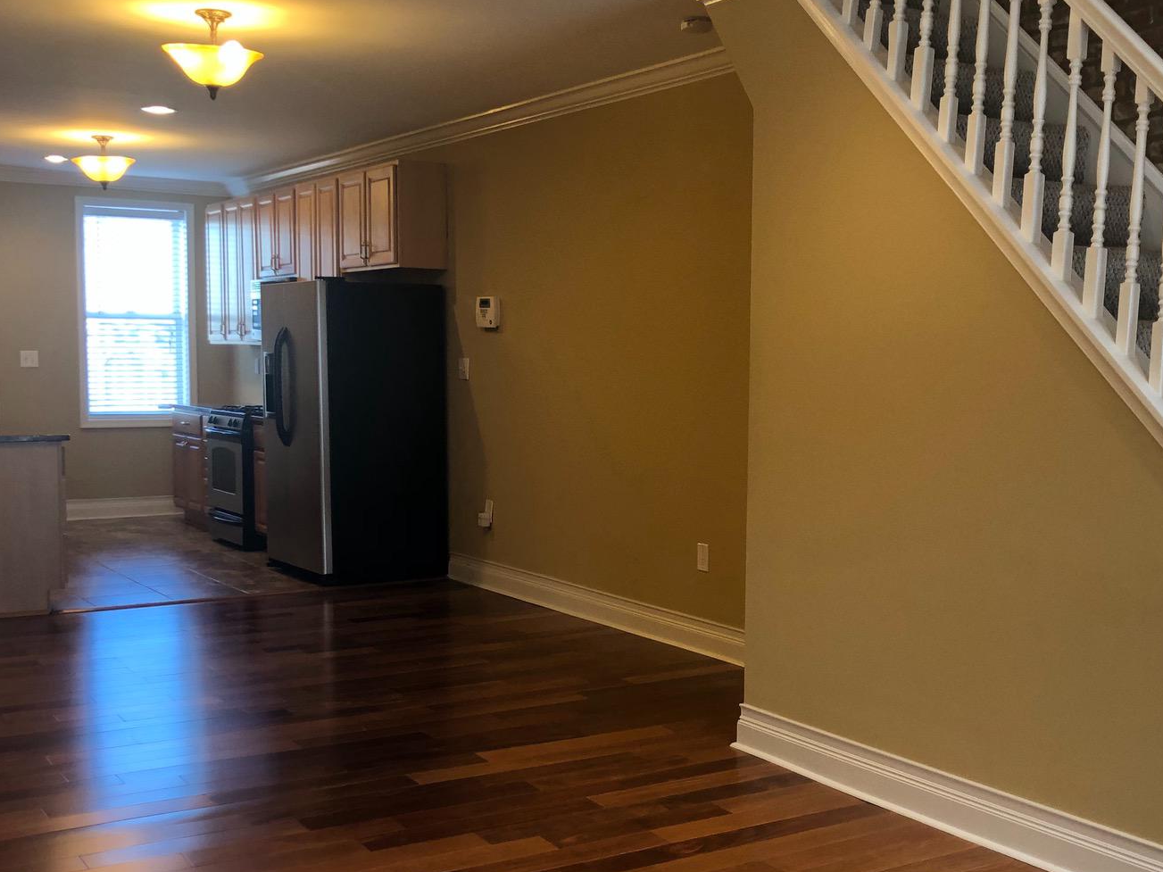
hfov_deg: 42.8
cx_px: 669
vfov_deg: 32.8
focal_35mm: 44
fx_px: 1478
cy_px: 495
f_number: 1.8
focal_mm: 4
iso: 160
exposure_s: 1/60
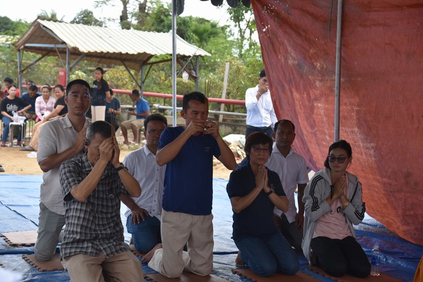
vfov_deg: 19.5
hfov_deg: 28.8
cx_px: 212
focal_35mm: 70
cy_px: 141
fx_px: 823
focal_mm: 70
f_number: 5.6
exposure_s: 1/500
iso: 400
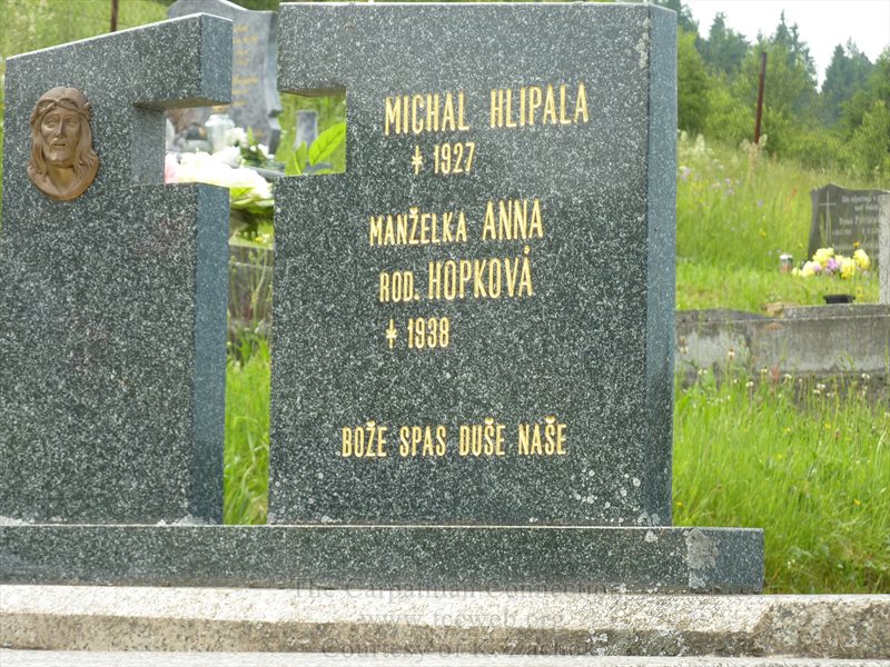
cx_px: 445
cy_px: 334
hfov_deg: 13.4
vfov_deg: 10.1
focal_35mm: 147
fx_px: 3779
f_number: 4.5
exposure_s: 1/160
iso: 80
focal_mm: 24.1
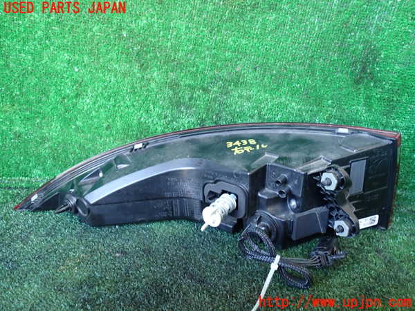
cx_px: 208
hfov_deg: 60.0
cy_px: 156
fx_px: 360
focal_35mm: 30
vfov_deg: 46.8
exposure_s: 1/30
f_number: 2.3
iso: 250
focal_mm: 5.4
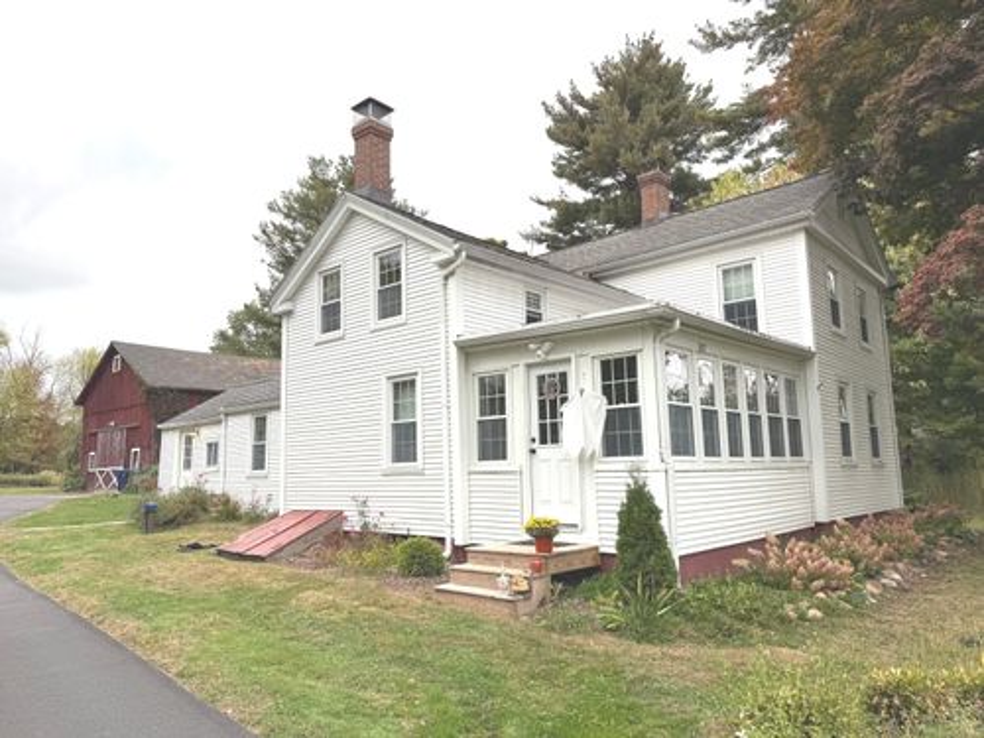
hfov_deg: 71.6
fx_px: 682
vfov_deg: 56.8
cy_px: 369
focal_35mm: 24
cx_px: 492
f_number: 1.78
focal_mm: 6.76
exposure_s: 1/467
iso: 80
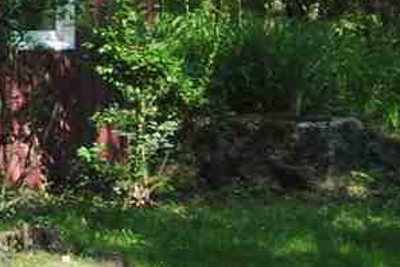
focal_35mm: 228
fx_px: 2533
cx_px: -544
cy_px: -293
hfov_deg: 8.3
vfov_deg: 5.9
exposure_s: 1/125
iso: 200
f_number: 5.6
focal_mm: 22
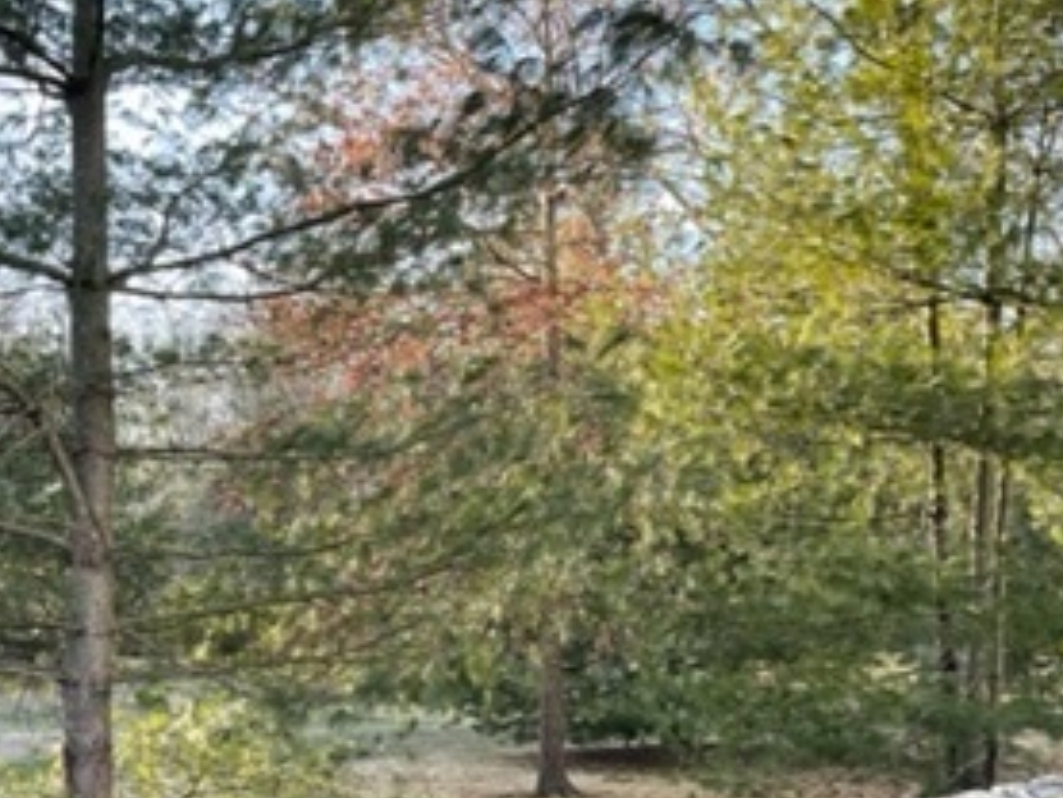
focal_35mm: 60
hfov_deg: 32.1
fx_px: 1843
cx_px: 430
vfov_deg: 23.9
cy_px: 671
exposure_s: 1/186
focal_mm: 5.1
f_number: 1.6
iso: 32
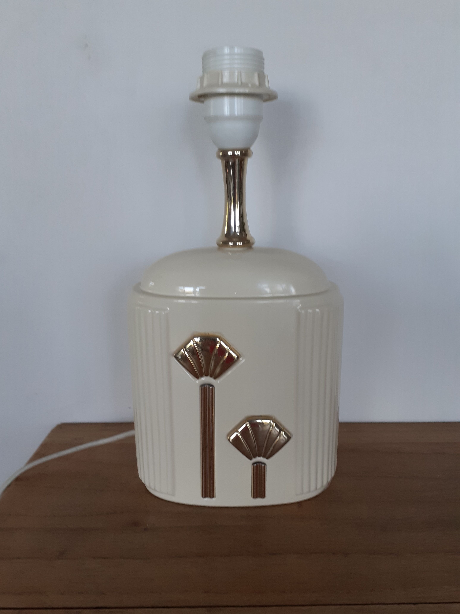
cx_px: 230
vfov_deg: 65.3
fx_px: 478
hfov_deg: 51.4
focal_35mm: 27
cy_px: 307
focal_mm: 3.6
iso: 64
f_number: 1.9
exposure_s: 1/50
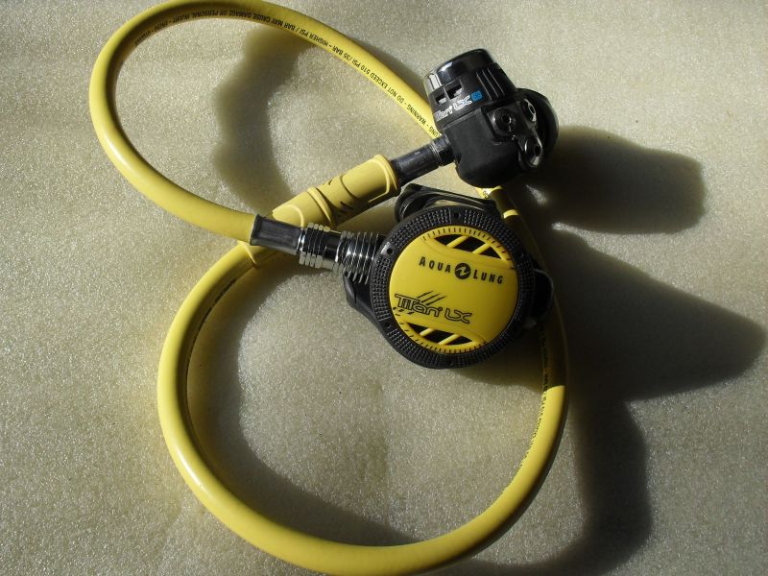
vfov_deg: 37.7
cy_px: 288
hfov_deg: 49.0
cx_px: 384
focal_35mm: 38
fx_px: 843
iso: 80
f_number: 8.3
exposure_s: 1/125
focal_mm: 6.3
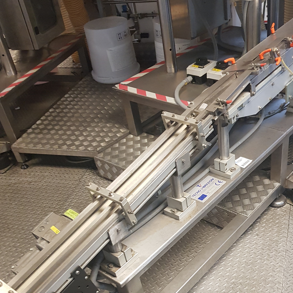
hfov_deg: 41.4
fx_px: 383
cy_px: 224
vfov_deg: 40.5
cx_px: 189
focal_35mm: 40
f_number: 1.7
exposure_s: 1/33
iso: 200
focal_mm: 4.3
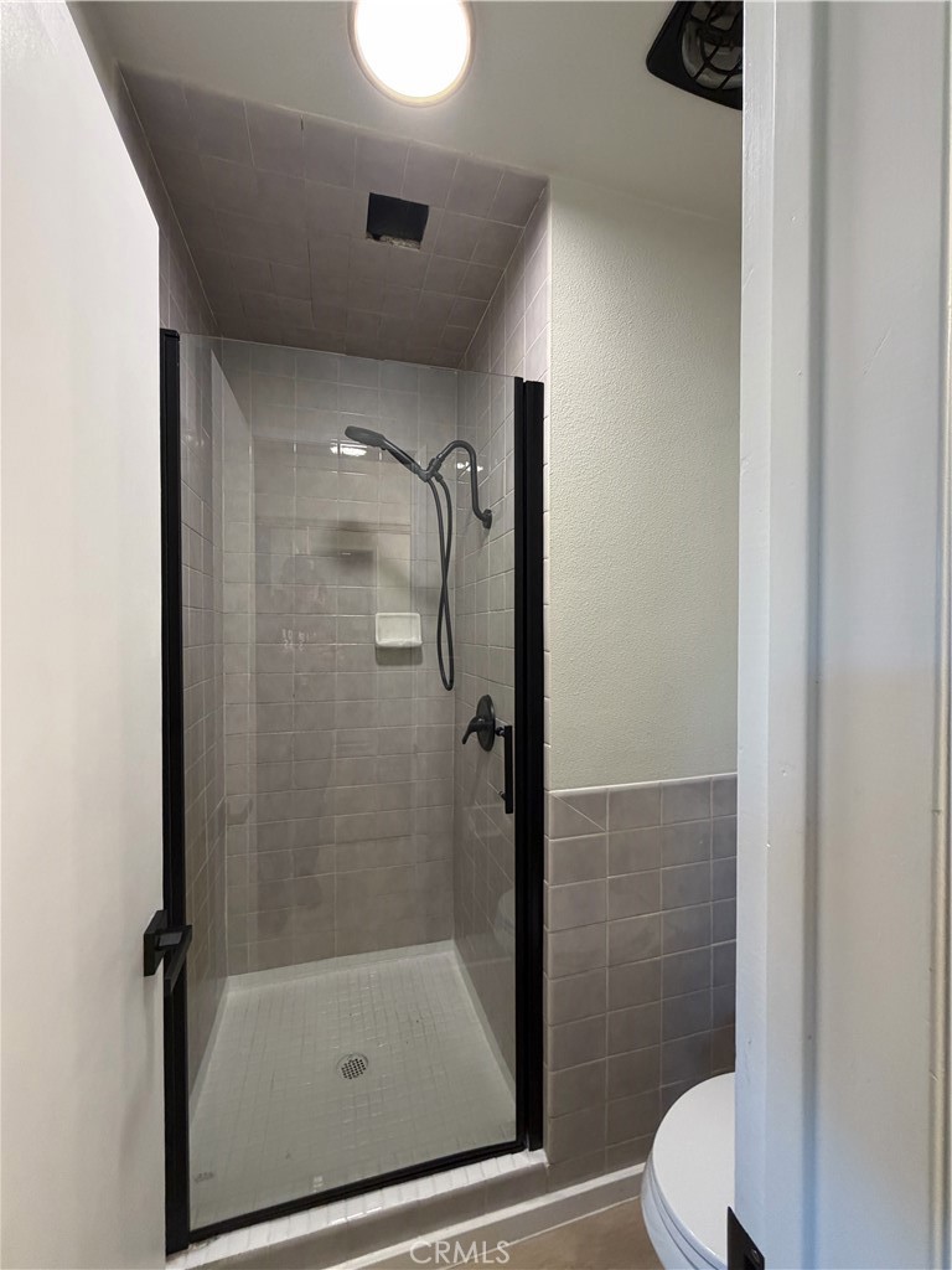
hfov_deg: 85.7
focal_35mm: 14
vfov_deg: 102.1
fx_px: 513
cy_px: 635
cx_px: 476
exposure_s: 1/120
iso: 320
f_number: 2.2
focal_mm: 2.22
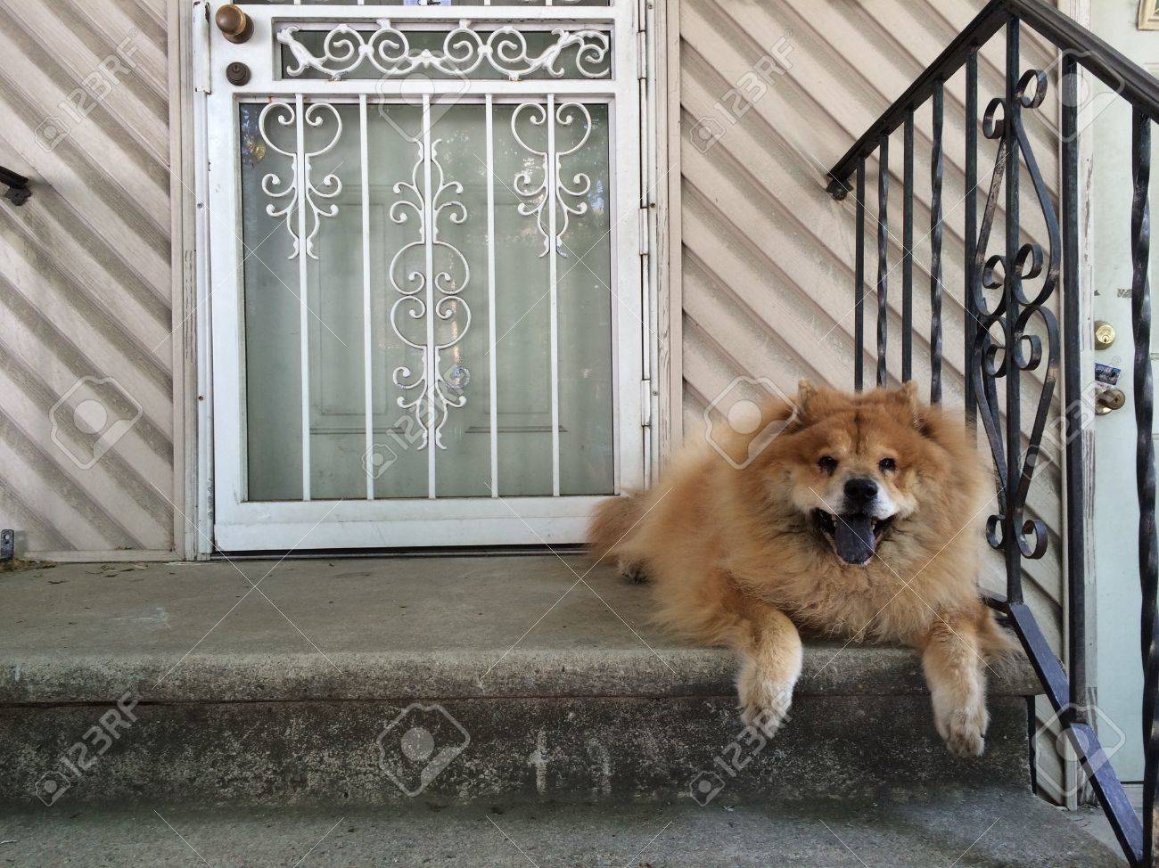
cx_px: 580
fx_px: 971
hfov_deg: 61.7
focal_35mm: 29
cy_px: 434
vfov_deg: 48.2
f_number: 2.2
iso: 40
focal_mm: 4.15
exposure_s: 1/60
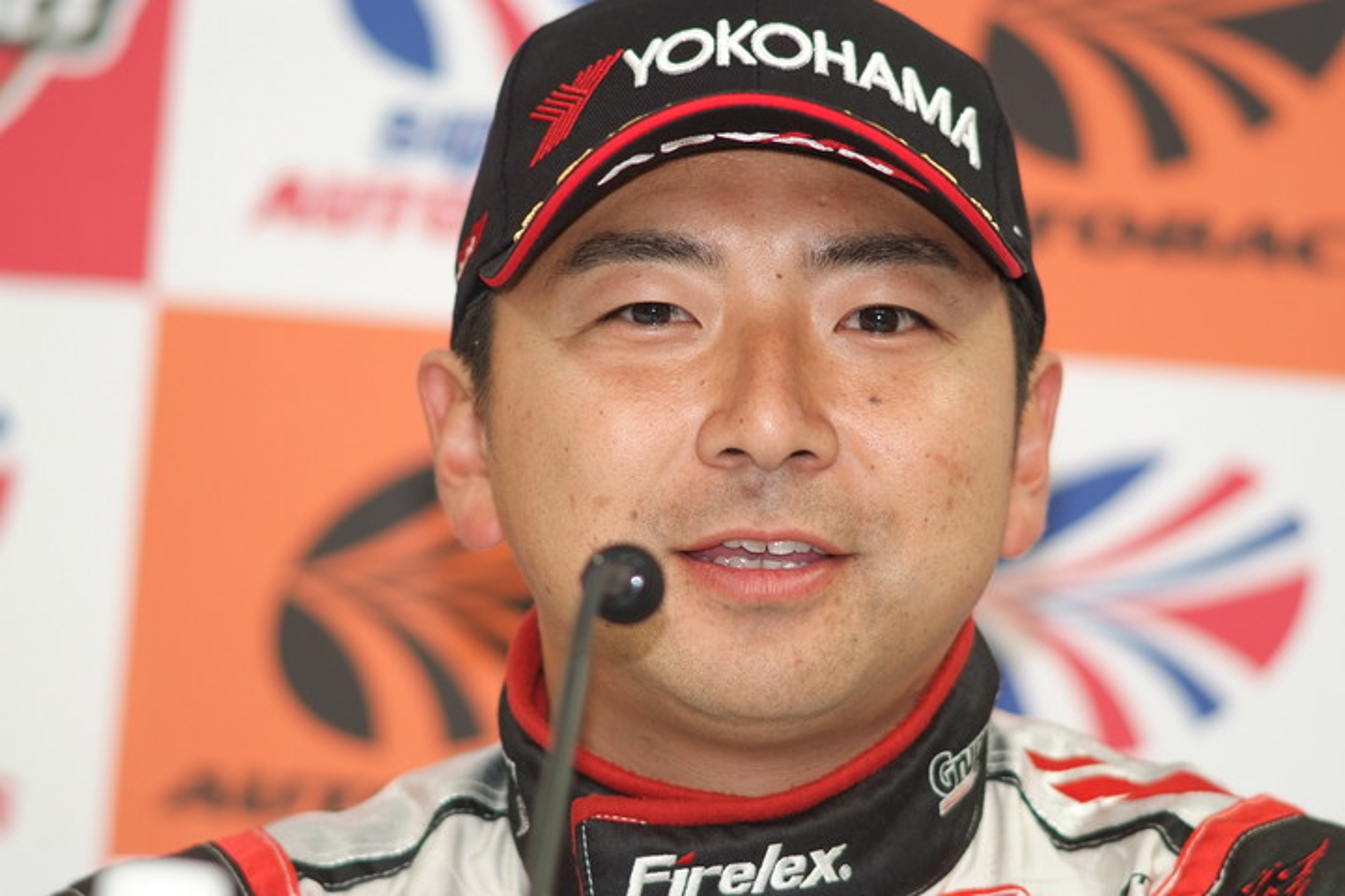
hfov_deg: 7.6
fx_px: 10087
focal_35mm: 270
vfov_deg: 5.1
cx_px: 672
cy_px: 448
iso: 400
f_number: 2.8
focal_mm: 180
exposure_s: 1/125
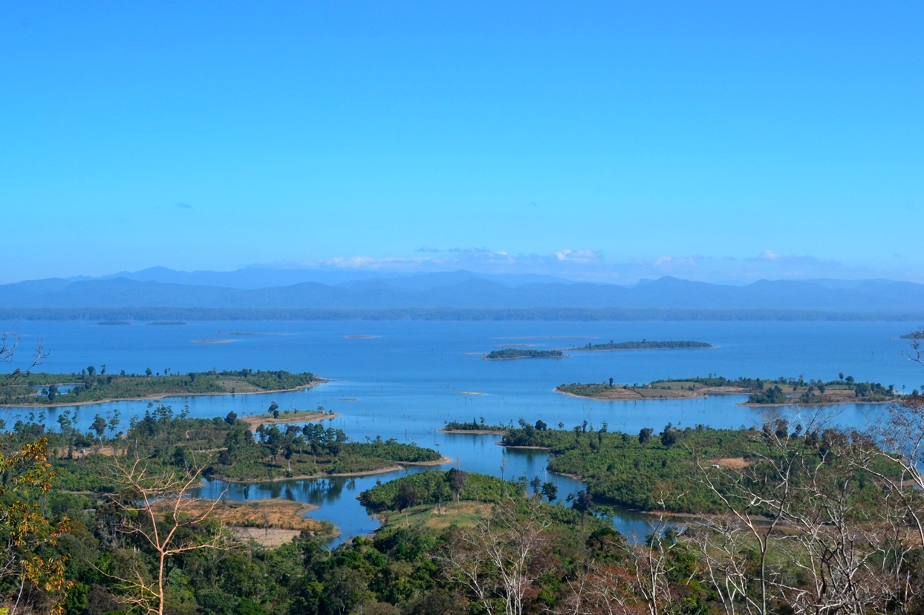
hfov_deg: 41.1
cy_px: 308
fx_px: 1232
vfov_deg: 28.1
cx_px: 462
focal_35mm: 48
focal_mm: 32
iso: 400
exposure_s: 1/500
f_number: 11
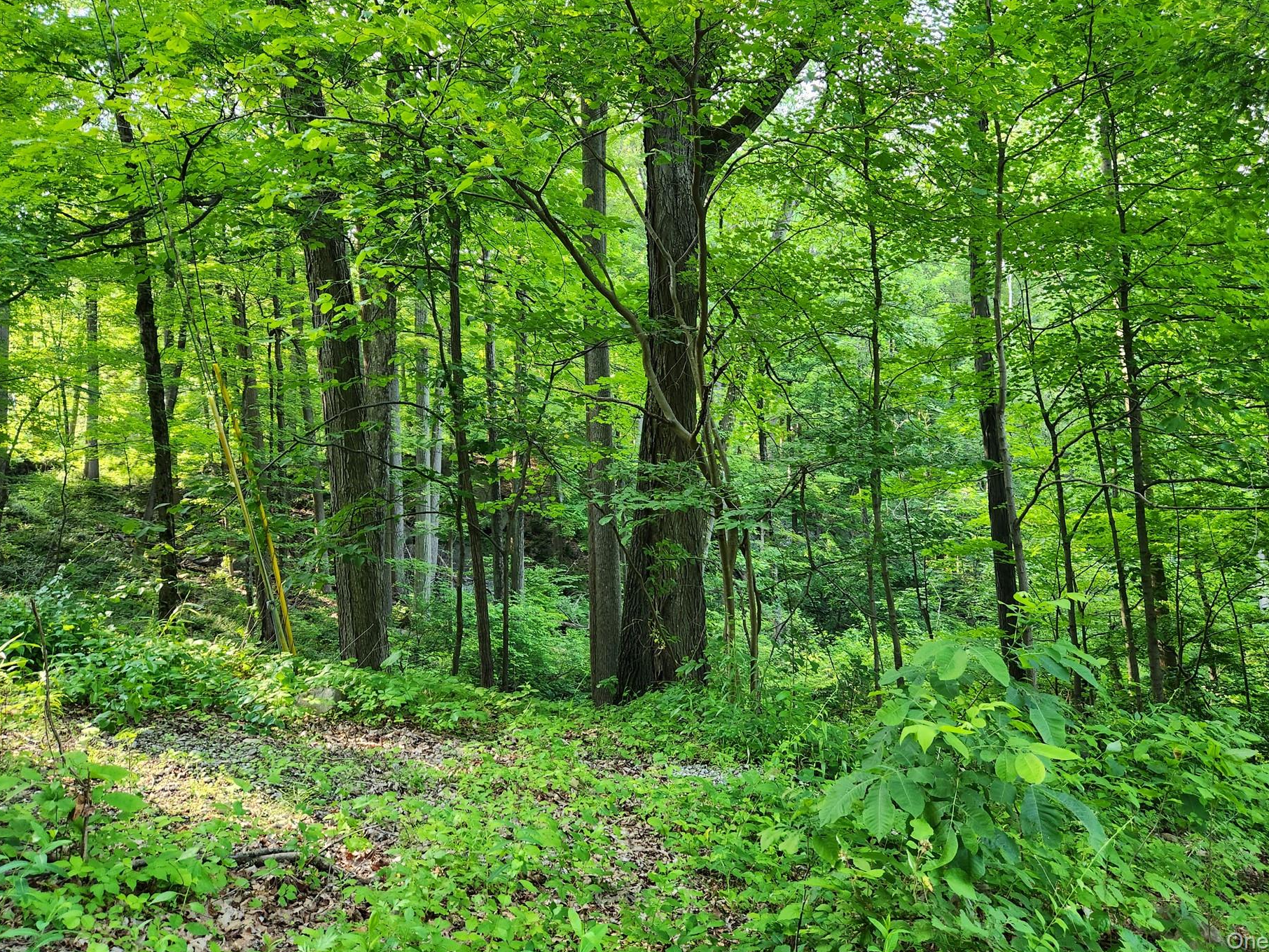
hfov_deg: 67.3
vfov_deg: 52.9
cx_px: 652
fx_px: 953
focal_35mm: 26
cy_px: 420
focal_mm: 5.4
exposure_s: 1/180
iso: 160
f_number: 1.8
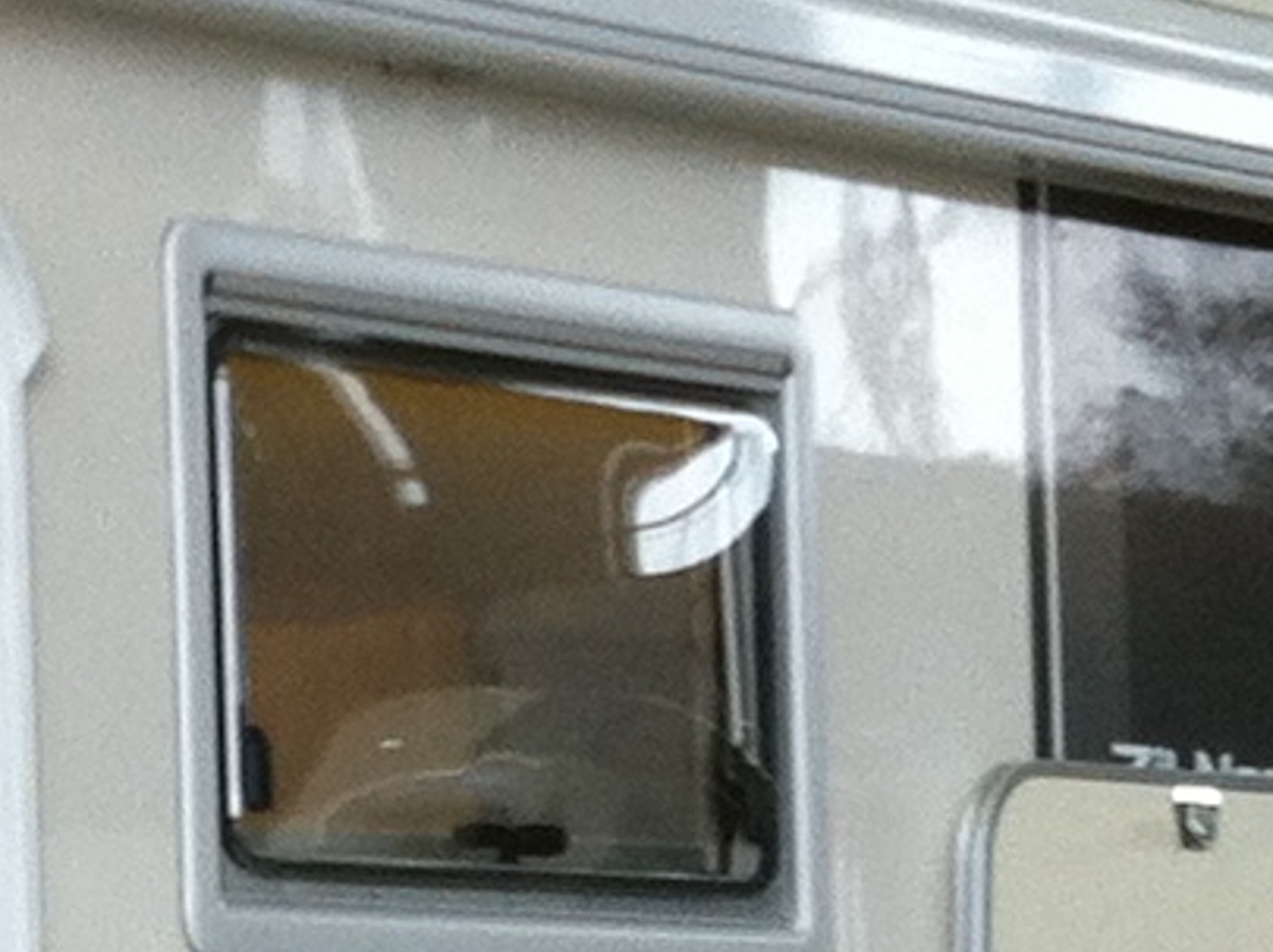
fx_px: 8230
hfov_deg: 8.7
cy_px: 1461
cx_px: -264
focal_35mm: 224
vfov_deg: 6.5
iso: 80
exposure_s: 1/20
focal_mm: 3.85
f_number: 2.8
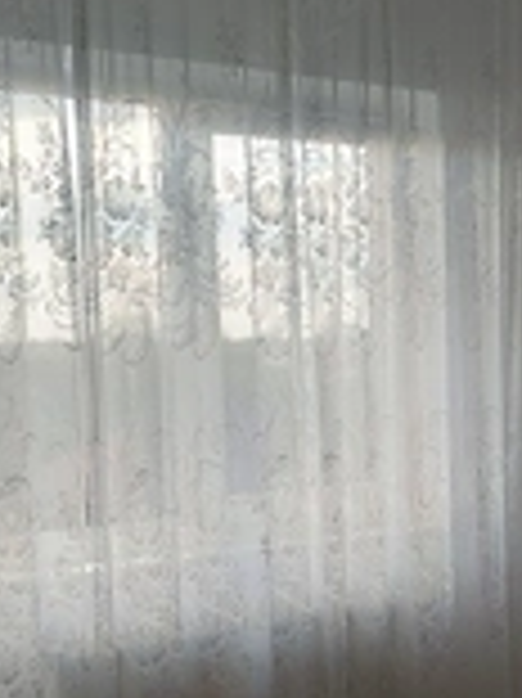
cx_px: 459
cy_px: 455
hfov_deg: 23.1
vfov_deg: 31.0
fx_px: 1248
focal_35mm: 62
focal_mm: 5.23
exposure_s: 1/217
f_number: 1.8
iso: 40
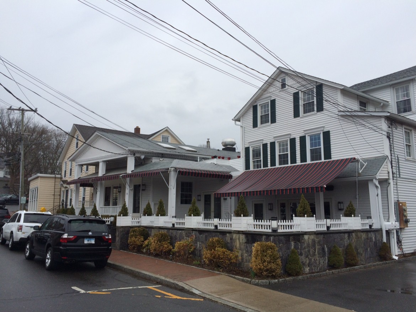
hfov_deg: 61.6
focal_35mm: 29
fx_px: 349
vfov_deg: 48.2
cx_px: 208
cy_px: 156
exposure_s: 1/1208
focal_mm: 4.15
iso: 32
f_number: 2.2
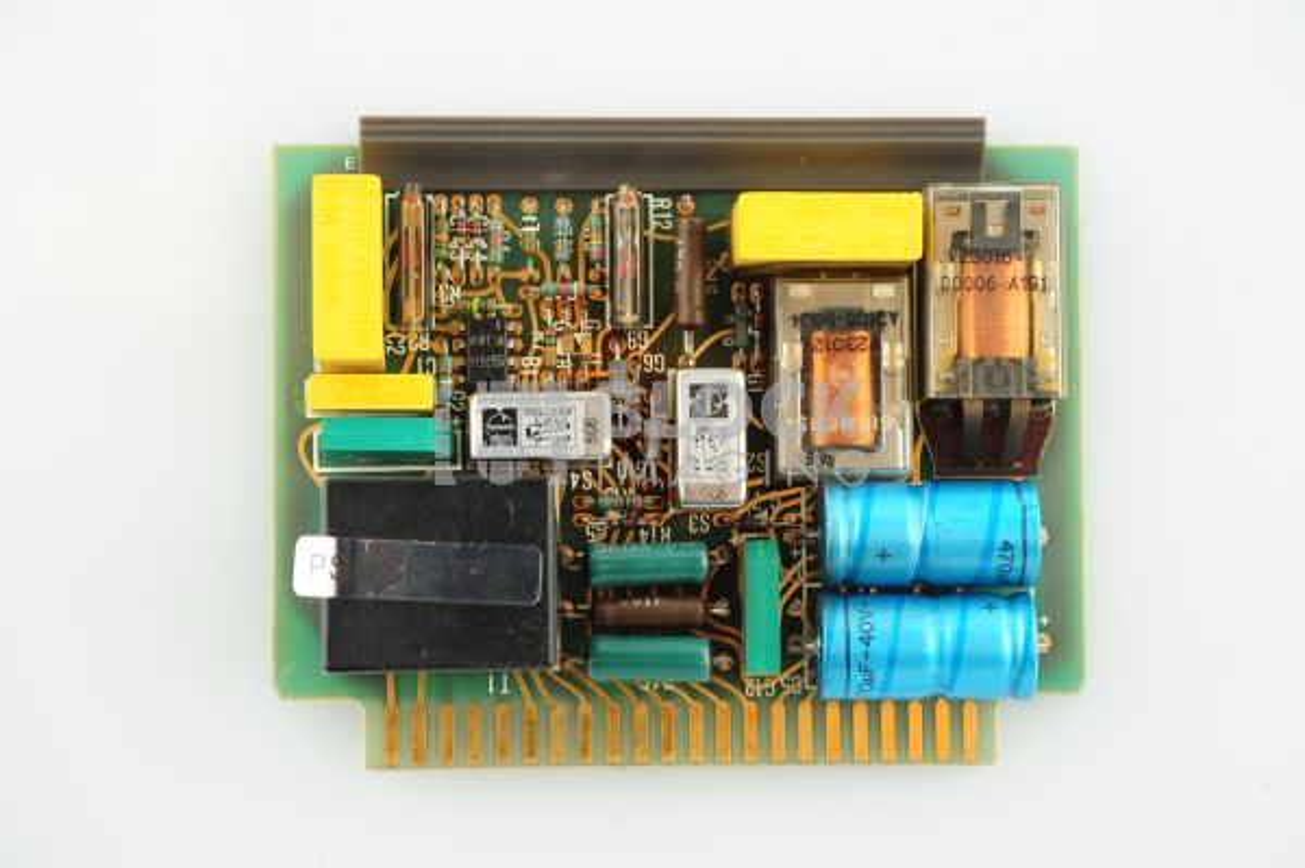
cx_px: 652
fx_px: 4346
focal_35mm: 120
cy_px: 434
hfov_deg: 17.1
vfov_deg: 11.4
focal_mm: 120
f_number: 11
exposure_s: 1/125
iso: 1600
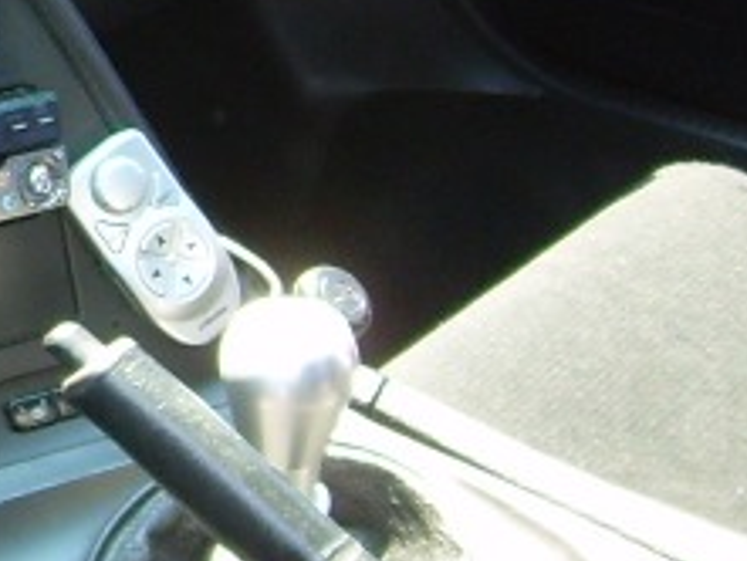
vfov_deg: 8.4
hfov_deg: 10.8
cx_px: -348
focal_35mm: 176
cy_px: -105
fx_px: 3800
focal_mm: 6.3
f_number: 2.8
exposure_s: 1/38.9
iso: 50
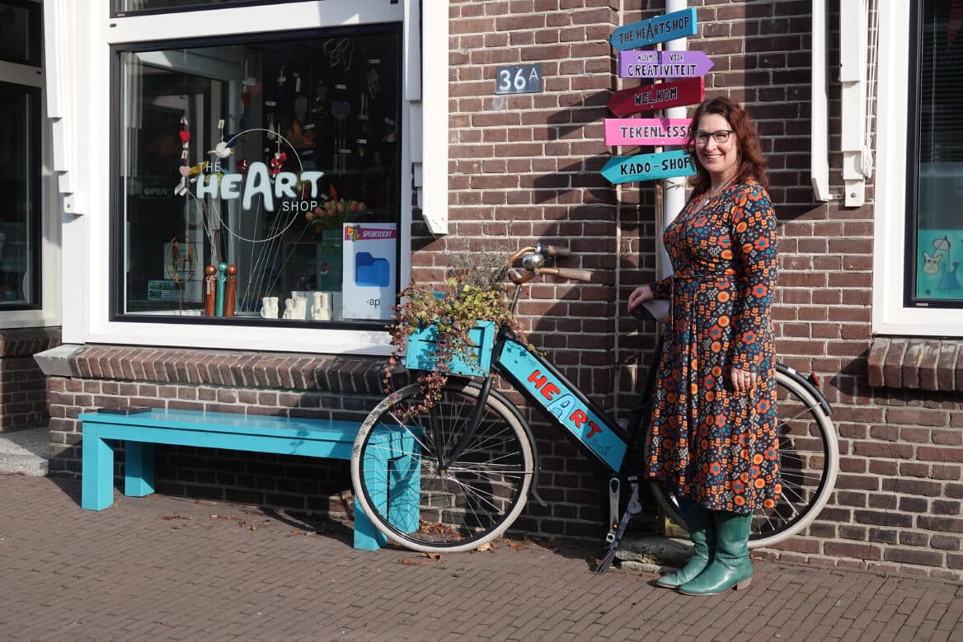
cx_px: 482
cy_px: 321
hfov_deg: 39.6
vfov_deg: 27.0
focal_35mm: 50
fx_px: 1338
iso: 160
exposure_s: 1/1000
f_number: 3.2
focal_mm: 18.21
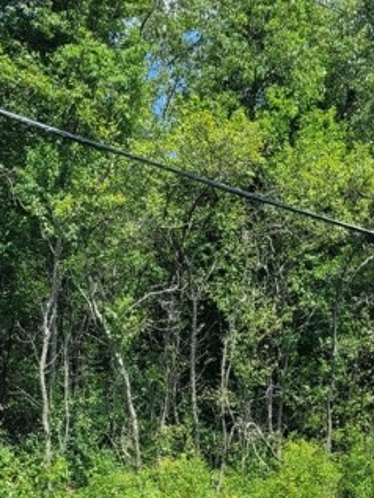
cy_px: 600
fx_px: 907
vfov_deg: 27.1
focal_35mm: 63
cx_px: 61
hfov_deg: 22.9
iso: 40
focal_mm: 5.4
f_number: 1.8
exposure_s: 1/1962
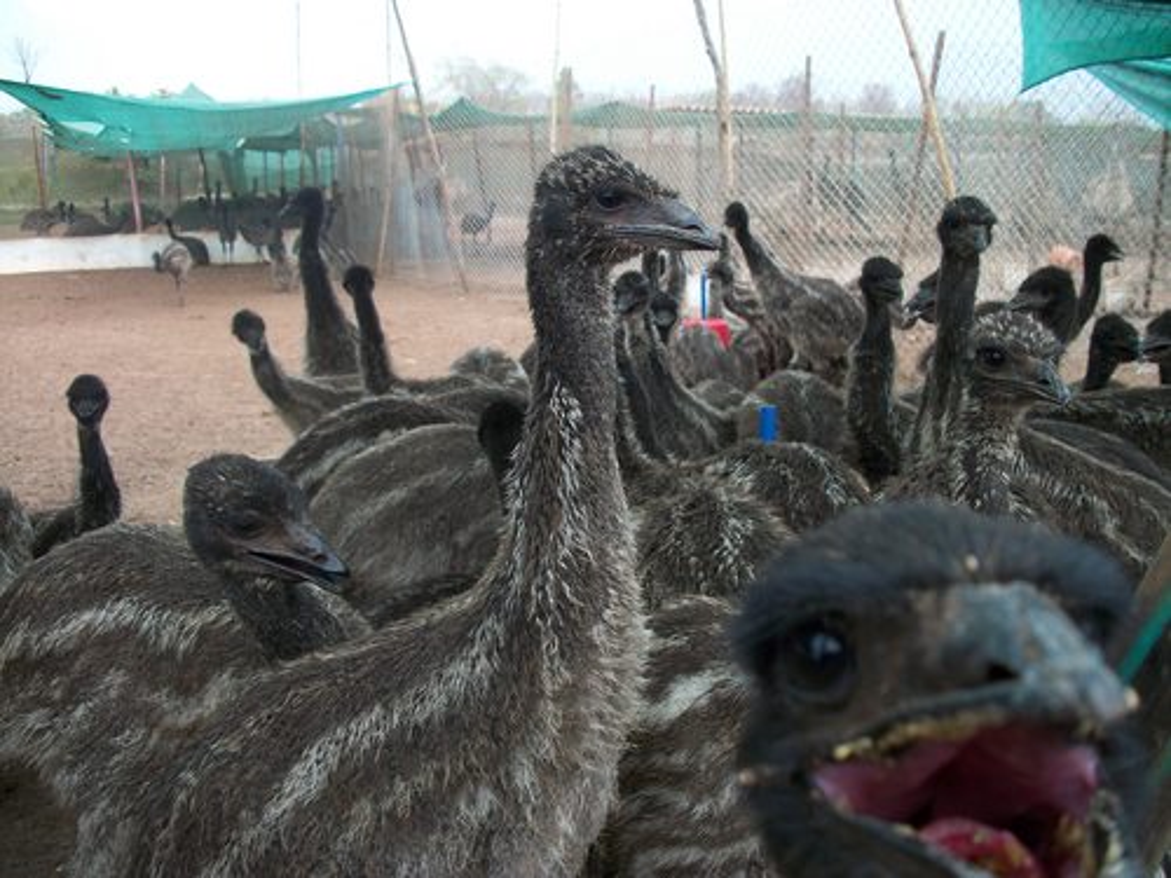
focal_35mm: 32
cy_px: 439
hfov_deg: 56.8
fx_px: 1083
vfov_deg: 44.2
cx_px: 586
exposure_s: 1/125
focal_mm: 5.7
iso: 80
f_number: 2.9
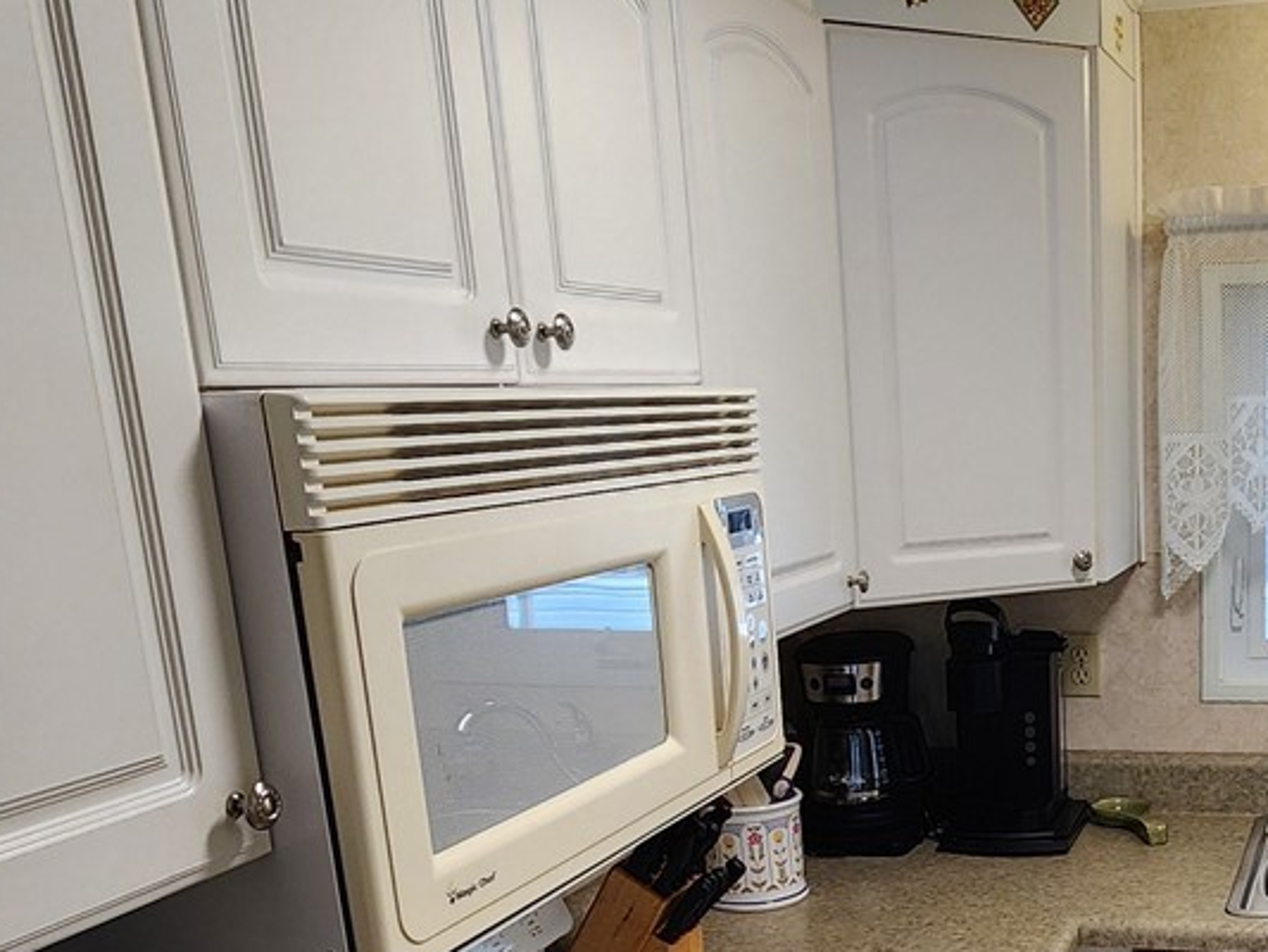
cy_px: 845
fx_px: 1429
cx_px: 1032
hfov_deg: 45.2
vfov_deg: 34.9
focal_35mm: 39
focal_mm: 2.2
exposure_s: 1/60
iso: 125
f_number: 2.2
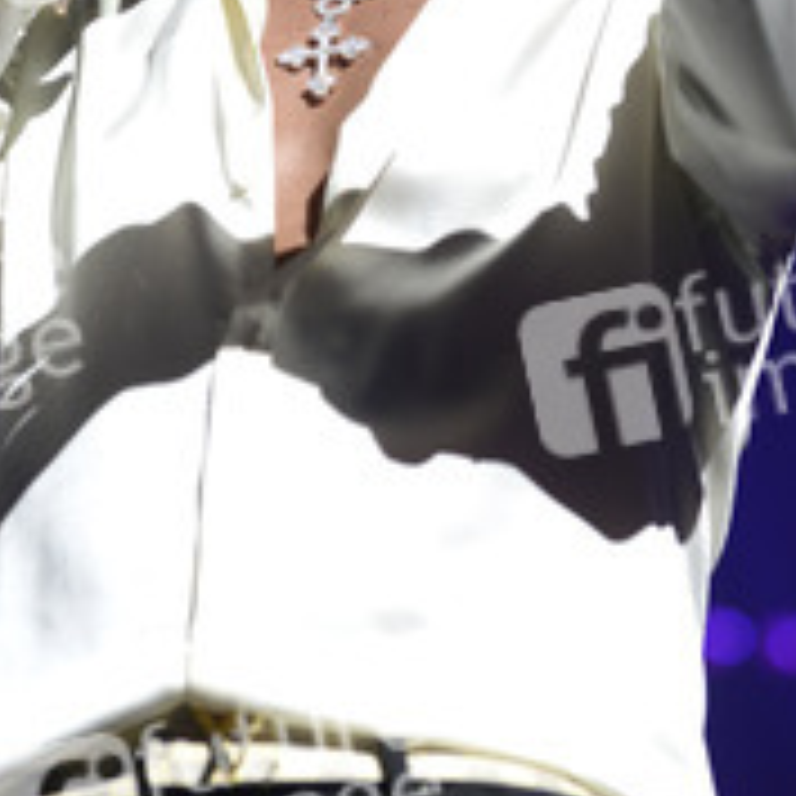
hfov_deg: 8.7
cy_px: 126
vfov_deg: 8.6
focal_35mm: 202
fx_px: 5255
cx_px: 342
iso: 1250
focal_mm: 105
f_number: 3.2
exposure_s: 1/500
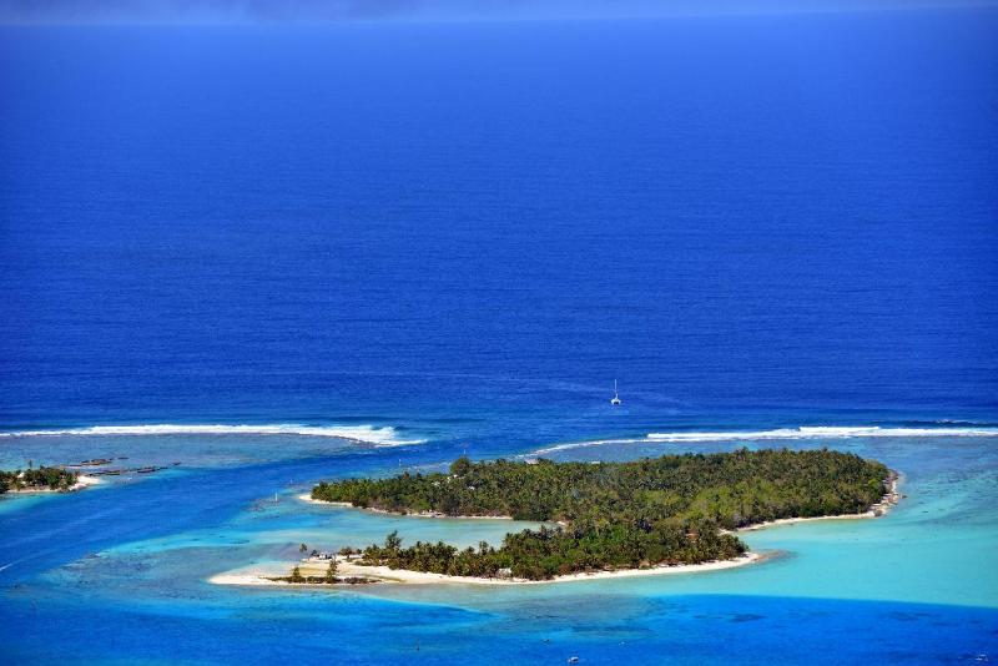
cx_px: 499
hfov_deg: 10.3
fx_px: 5546
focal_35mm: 200
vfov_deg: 6.9
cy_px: 333
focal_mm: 200
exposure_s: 1/640
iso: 200
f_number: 8
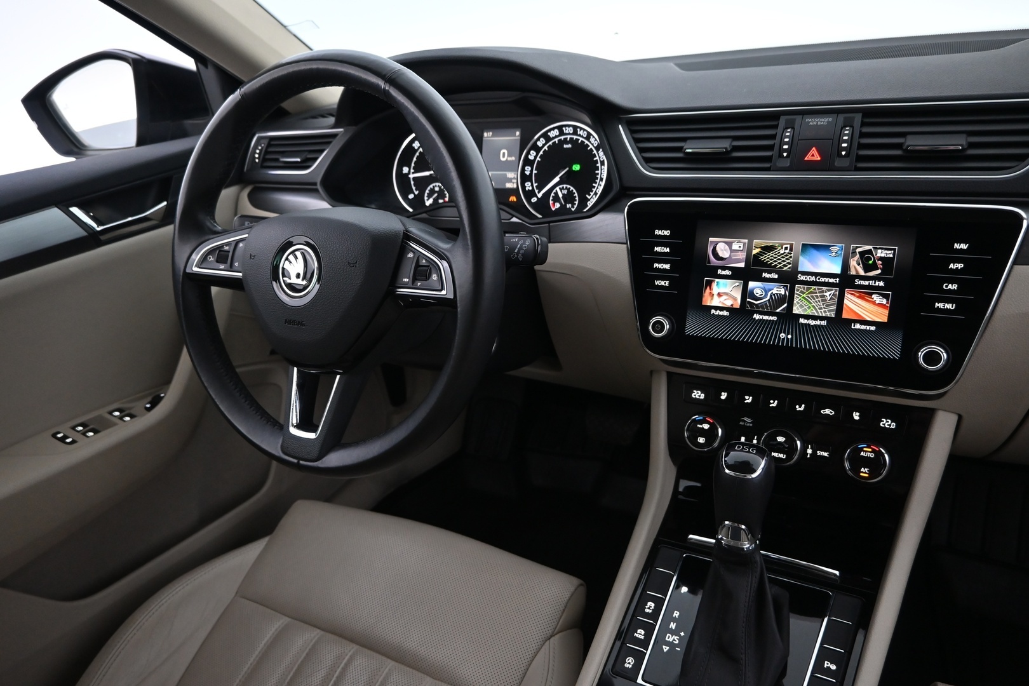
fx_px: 686
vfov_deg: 53.1
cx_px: 514
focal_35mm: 24
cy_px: 343
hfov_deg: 73.7
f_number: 3.5
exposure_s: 1/25
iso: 1250
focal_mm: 16
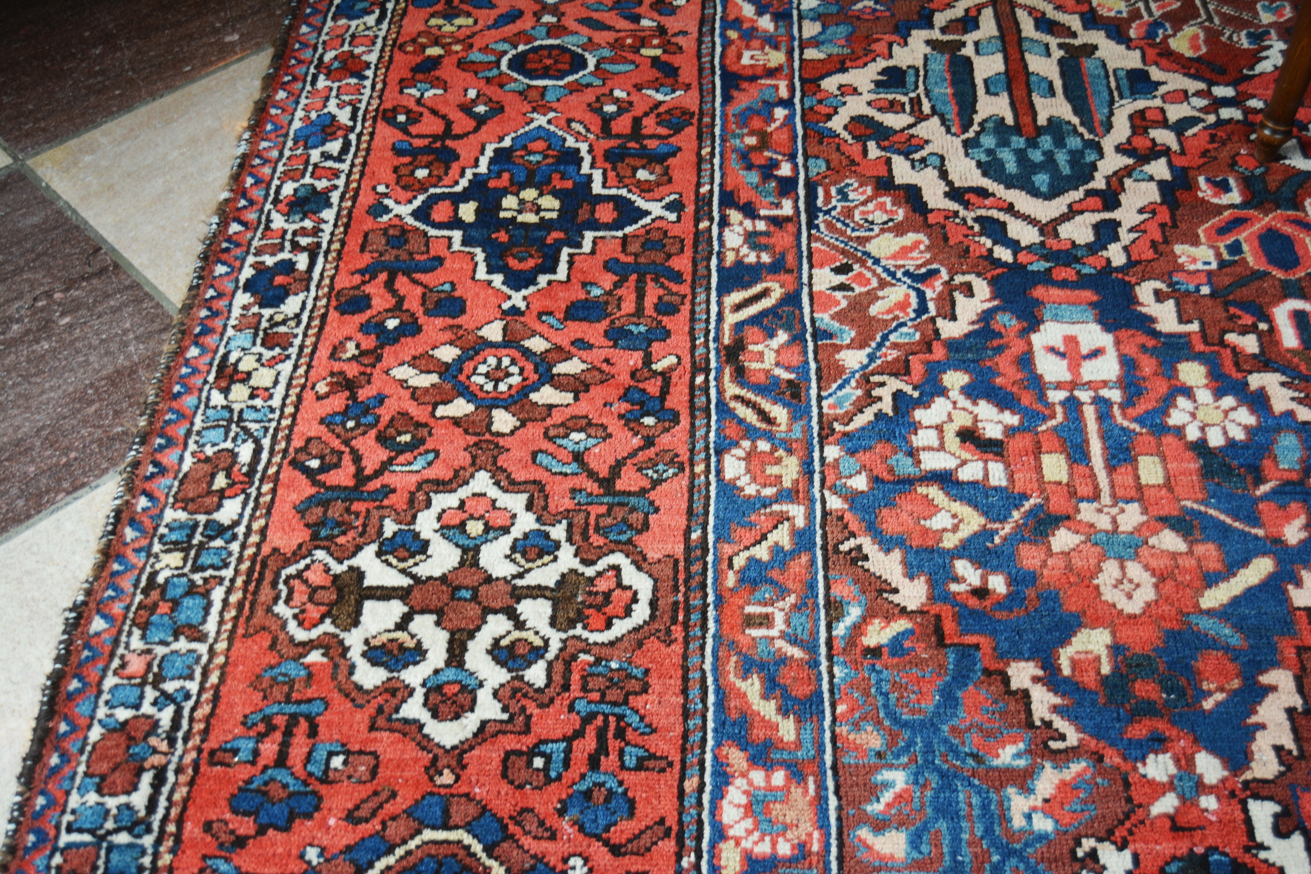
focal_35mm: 39
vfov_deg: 34.2
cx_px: 656
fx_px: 1420
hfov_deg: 49.6
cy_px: 437
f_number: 4
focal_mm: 26
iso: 400
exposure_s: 1/60
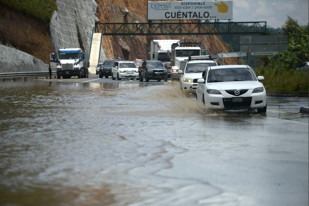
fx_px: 1717
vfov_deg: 6.9
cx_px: 154
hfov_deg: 10.3
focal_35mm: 200
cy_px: 103
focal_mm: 200
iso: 125
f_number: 4
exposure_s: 1/3200
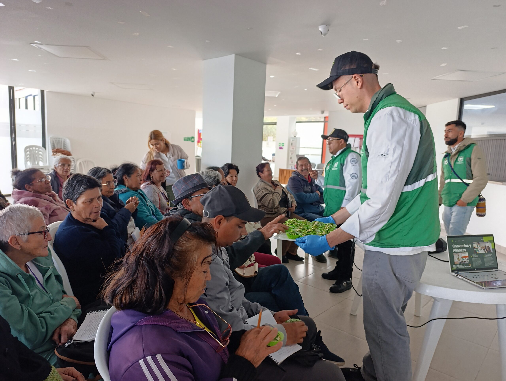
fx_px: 337
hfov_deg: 73.8
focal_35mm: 23
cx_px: 253
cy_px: 190
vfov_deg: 59.0
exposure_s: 1/60
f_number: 1.6
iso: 800
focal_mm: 6.14
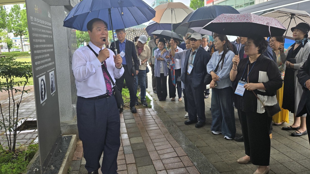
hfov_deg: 71.9
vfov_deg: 44.1
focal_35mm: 26
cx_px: 150
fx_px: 214
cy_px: 67
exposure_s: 1/180
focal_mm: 5.4
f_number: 1.8
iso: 80
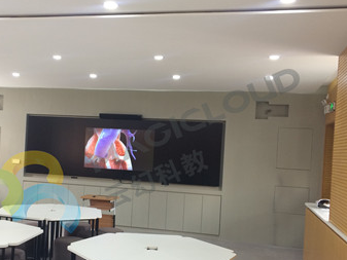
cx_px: 138
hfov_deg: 43.6
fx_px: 431
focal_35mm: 43
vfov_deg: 33.5
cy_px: 154
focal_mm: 4.15
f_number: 2.2
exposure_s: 1/33
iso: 50
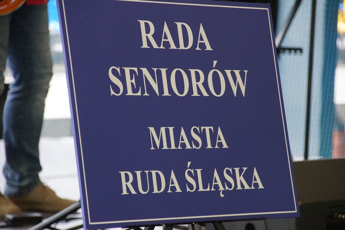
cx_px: 172
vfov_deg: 6.5
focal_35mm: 210
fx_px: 2013
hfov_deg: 9.8
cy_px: 115
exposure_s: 1/200
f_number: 5.6
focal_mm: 140
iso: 3200
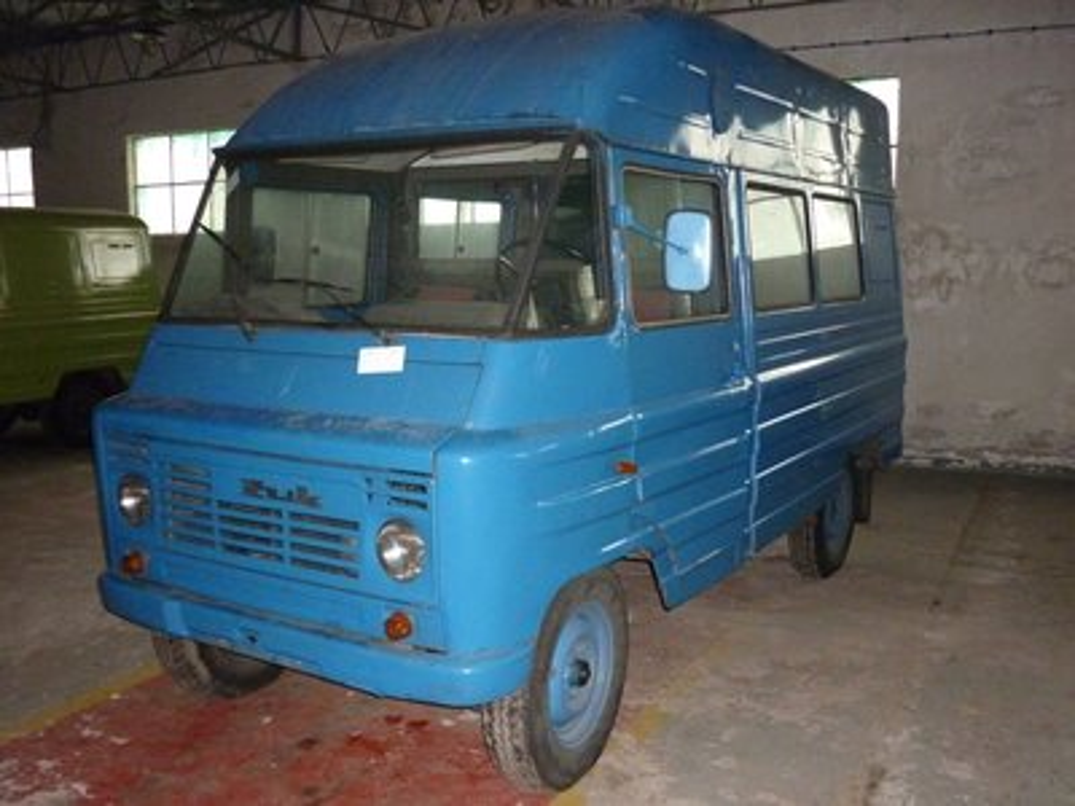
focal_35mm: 33
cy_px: 403
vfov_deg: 42.9
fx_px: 1025
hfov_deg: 55.4
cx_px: 538
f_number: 2.8
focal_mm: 5.5
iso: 640
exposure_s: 1/60
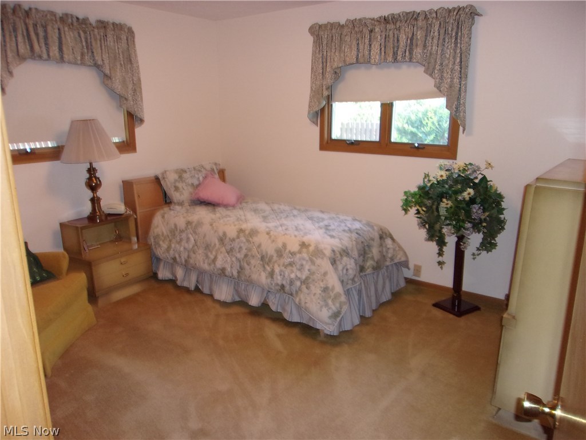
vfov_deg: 51.4
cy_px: 220
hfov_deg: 65.3
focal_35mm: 27
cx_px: 293
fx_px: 457
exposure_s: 1/34
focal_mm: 4.9
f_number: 3
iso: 200
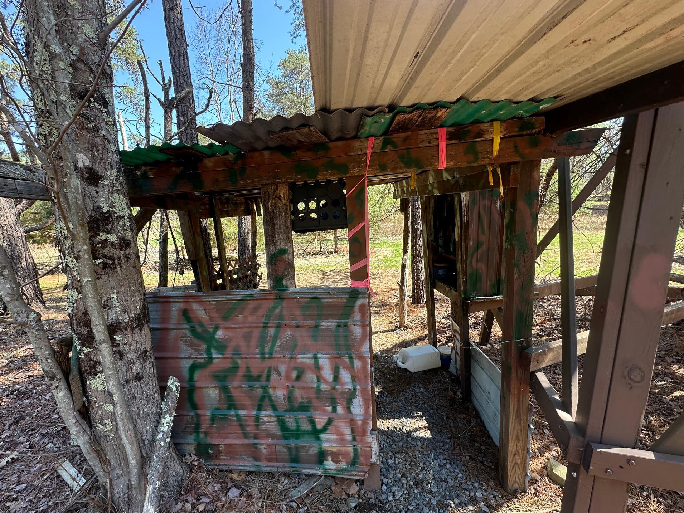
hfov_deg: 98.0
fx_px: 296
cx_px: 319
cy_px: 272
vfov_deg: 81.7
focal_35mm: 15
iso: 40
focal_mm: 2.22
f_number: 2.2
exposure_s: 1/130
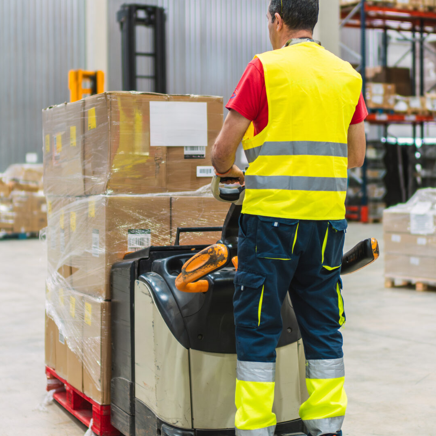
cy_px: 175
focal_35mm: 71
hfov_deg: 24.3
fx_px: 1012
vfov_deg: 24.3
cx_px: 207
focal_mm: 35
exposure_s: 1/250
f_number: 1.4
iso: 500
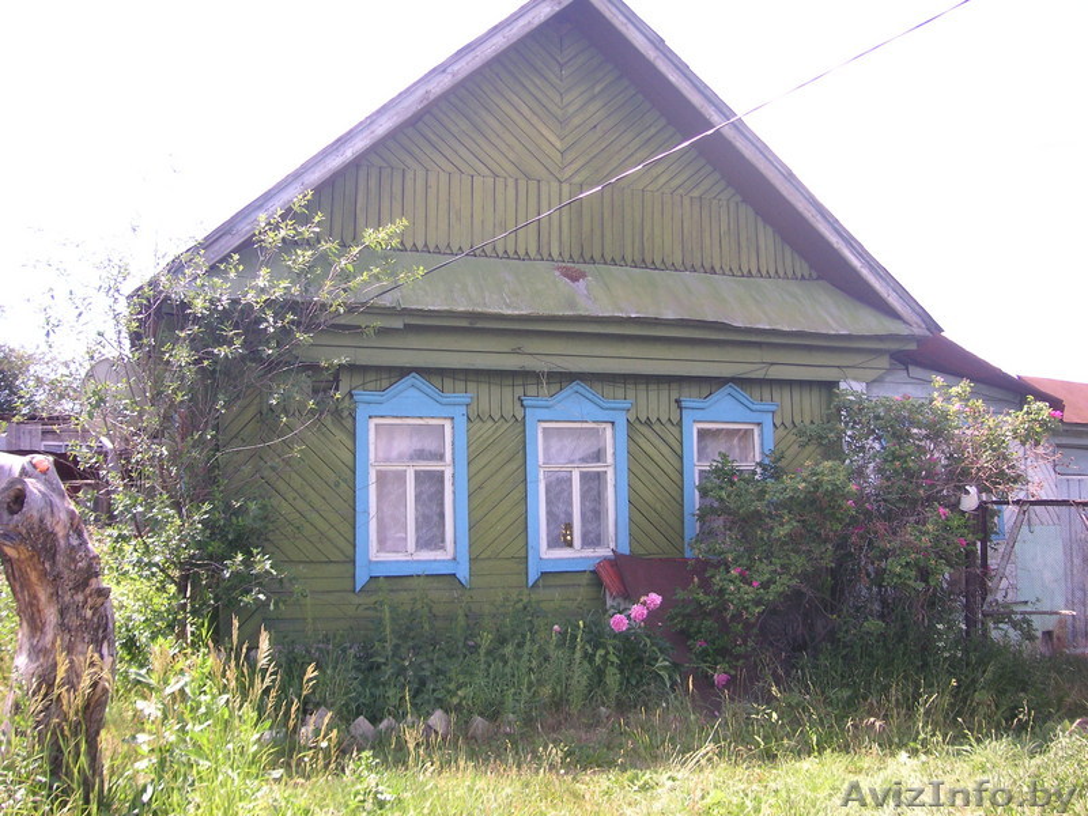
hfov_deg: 50.1
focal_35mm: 37
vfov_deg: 38.7
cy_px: 408
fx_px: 1163
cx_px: 544
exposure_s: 1/250
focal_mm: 6.1
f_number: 2.8
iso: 50
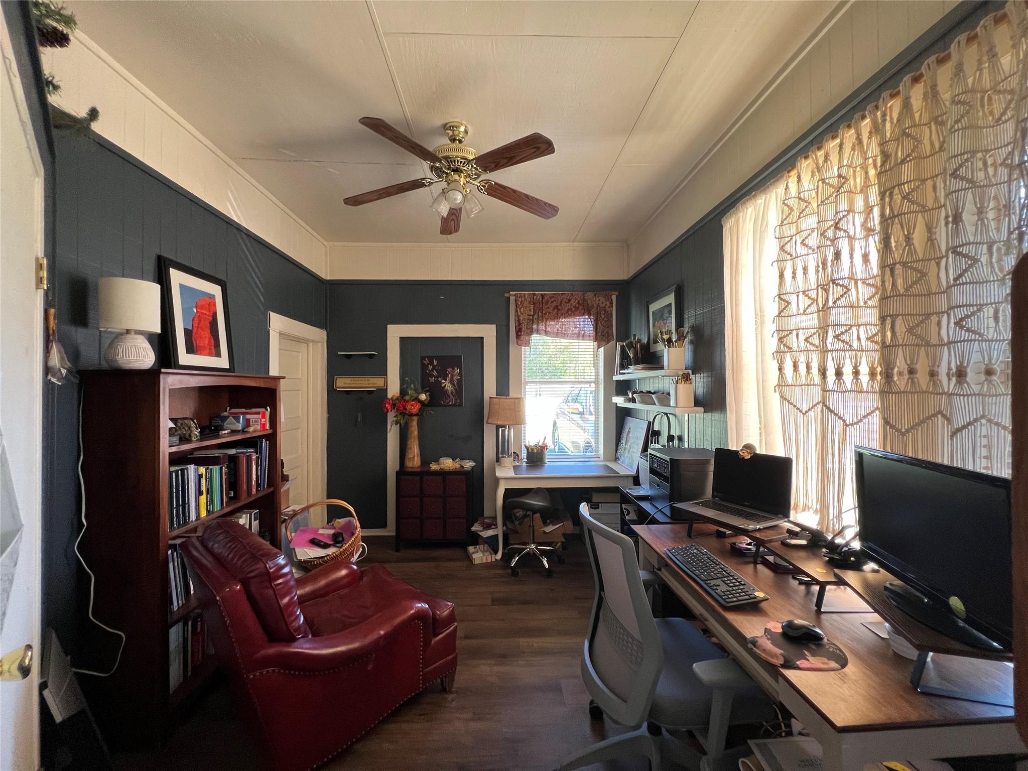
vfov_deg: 89.9
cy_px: 386
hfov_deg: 106.2
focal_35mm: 13
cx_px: 514
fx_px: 386
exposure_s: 1/99
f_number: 1.8
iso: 250
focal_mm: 1.57
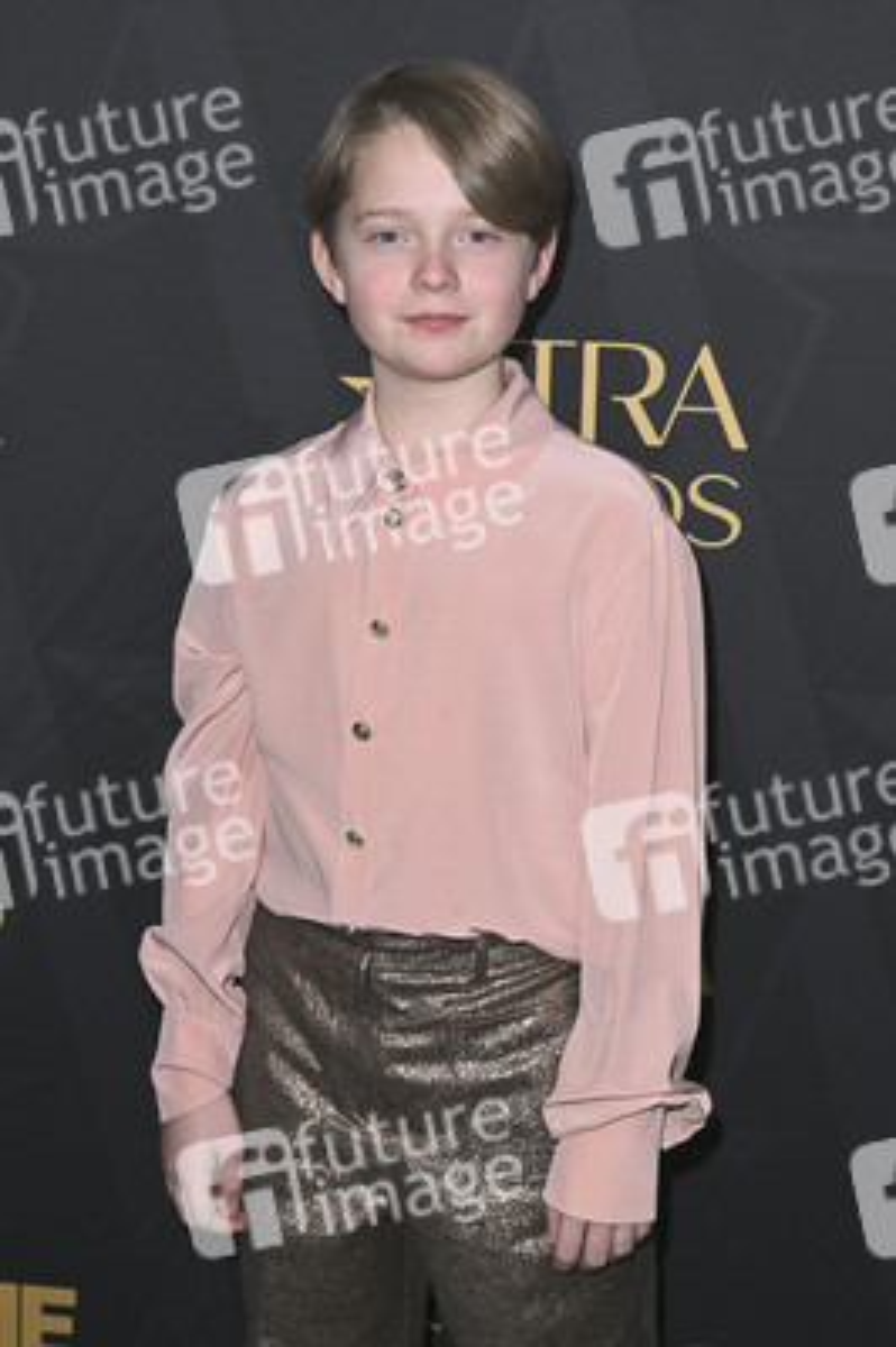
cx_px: 448
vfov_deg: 31.4
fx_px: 2393
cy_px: 674
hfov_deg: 21.2
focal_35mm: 64
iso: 2000
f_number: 6.3
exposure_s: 1/320
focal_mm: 64
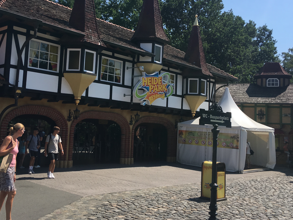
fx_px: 347
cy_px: 99
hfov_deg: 45.7
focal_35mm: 41
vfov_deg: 35.1
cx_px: 136
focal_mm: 4.15
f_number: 2.2
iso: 25
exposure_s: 1/1451
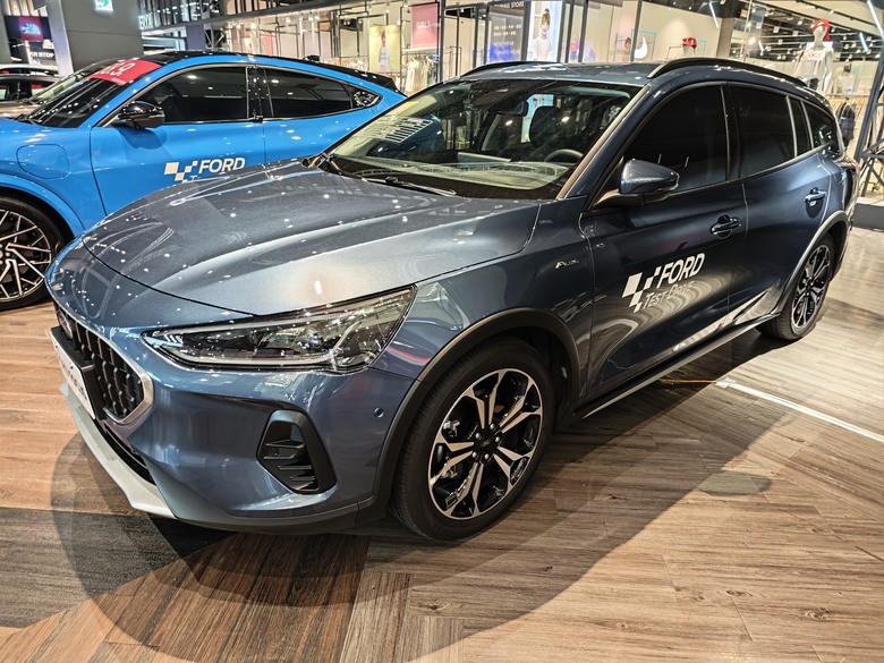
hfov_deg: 73.9
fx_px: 587
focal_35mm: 23
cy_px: 332
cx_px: 442
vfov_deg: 58.9
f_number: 1.63
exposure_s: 1/40
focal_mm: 8.72
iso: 1250
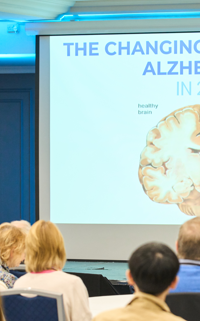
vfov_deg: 10.6
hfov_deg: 6.6
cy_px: 161
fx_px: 1727
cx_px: 221
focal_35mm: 198
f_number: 3.5
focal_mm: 86
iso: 1600
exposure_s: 1/100
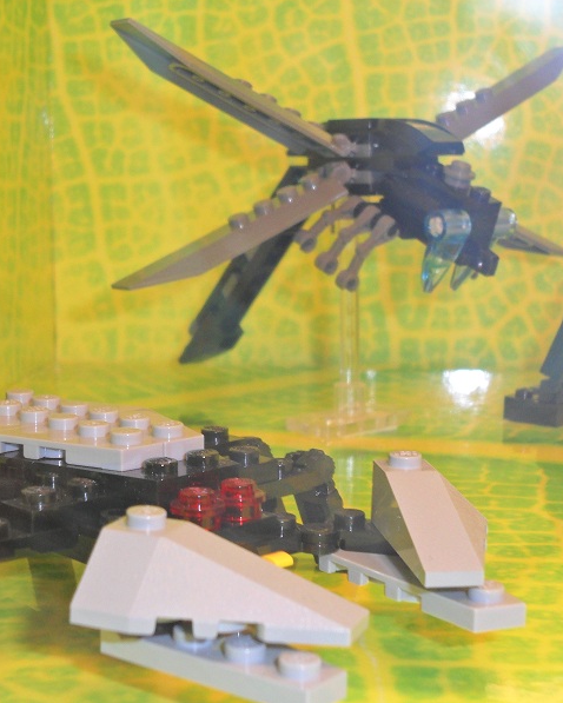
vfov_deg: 27.9
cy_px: 352
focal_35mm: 68
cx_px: 224
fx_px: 1416
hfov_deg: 22.5
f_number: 5
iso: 120
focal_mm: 9.3
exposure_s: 1/45
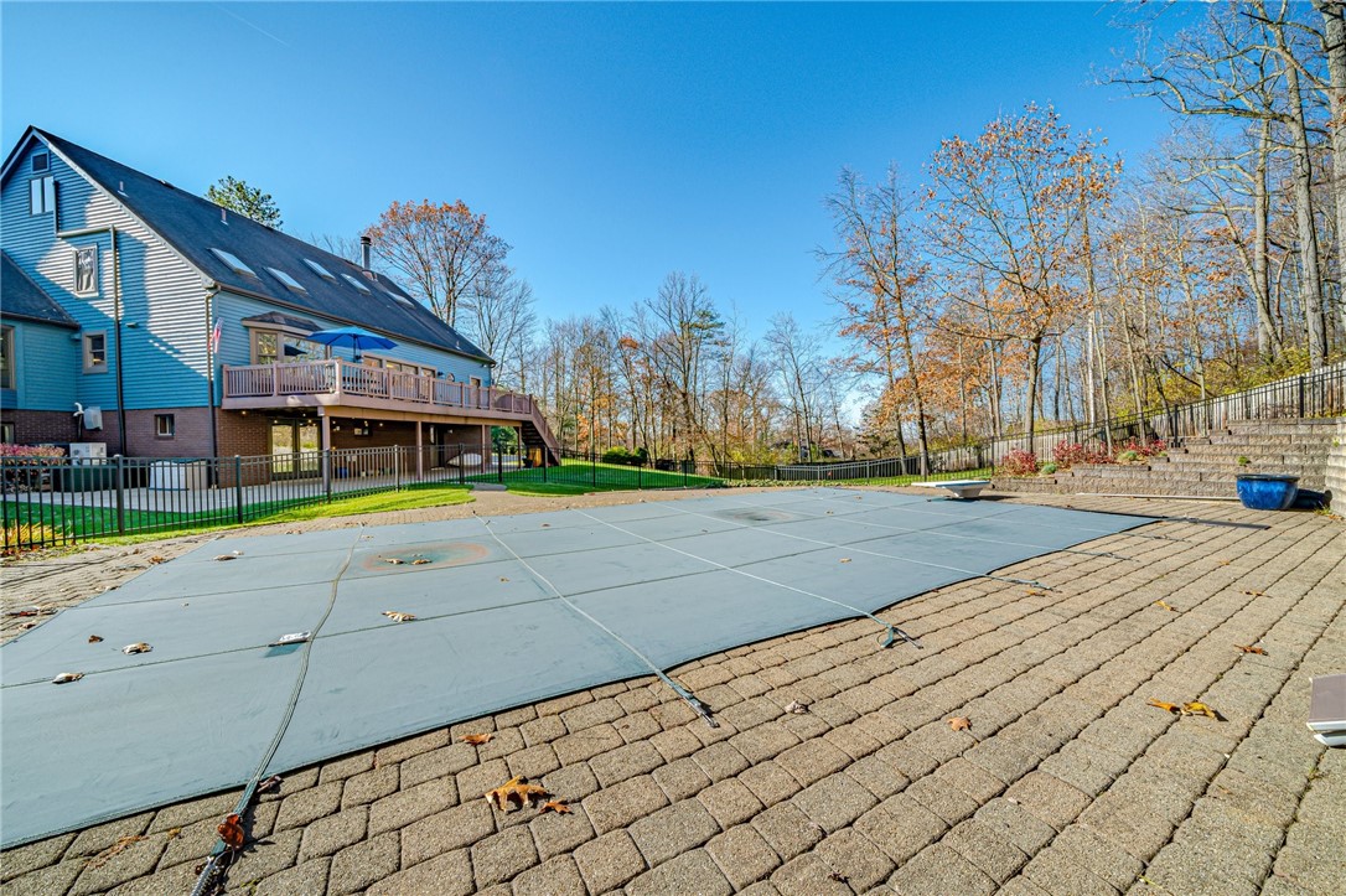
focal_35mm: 12
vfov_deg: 89.9
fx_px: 448
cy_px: 448
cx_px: 673
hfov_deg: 112.6
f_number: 11
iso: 50
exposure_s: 1/400
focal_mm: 12
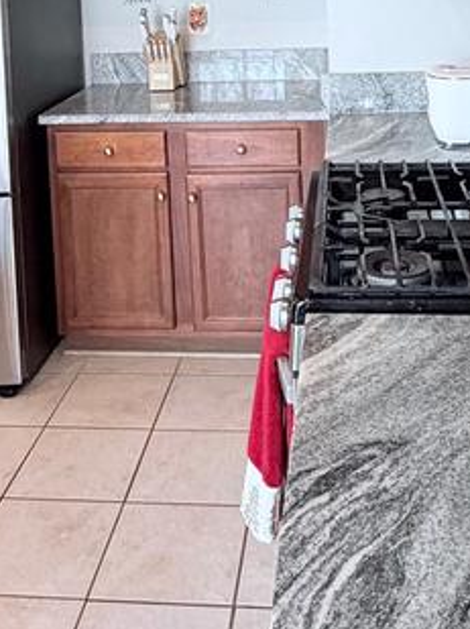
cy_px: -16
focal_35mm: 49
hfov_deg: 29.6
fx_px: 889
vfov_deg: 34.9
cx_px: 250
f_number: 2.2
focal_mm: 2.22
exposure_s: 1/60
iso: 320
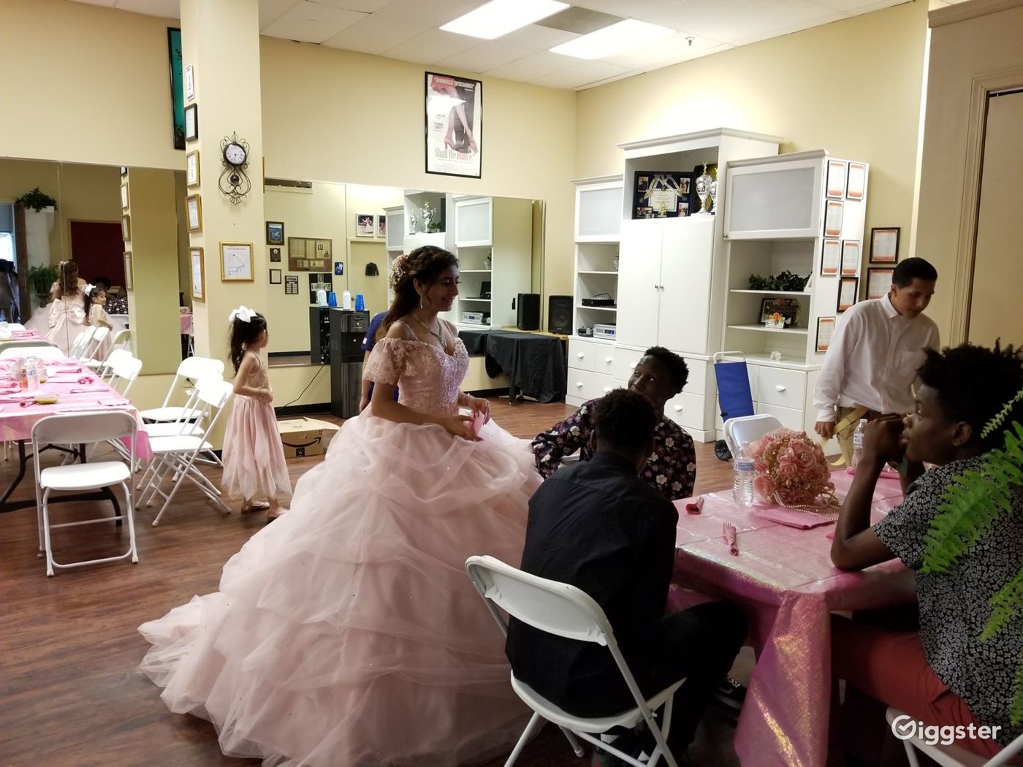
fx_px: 768
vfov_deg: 53.1
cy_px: 384
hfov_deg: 67.3
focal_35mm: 26
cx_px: 512
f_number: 1.7
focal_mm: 4.3
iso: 250
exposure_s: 1/30
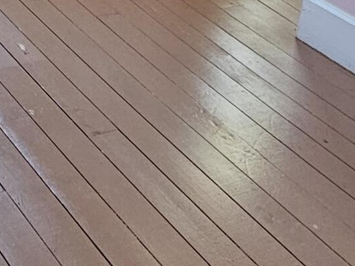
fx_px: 749
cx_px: 5
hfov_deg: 25.4
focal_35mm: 73
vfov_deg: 17.6
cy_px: -162
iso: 250
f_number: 2.2
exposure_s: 1/60
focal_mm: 2.2
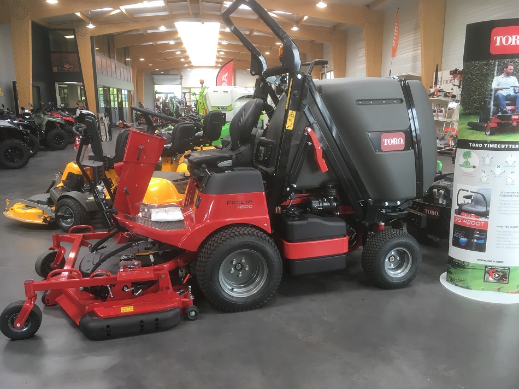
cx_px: 260
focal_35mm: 29
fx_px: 435
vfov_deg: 48.2
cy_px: 194
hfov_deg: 61.7
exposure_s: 1/33
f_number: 2.2
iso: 25
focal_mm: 4.15
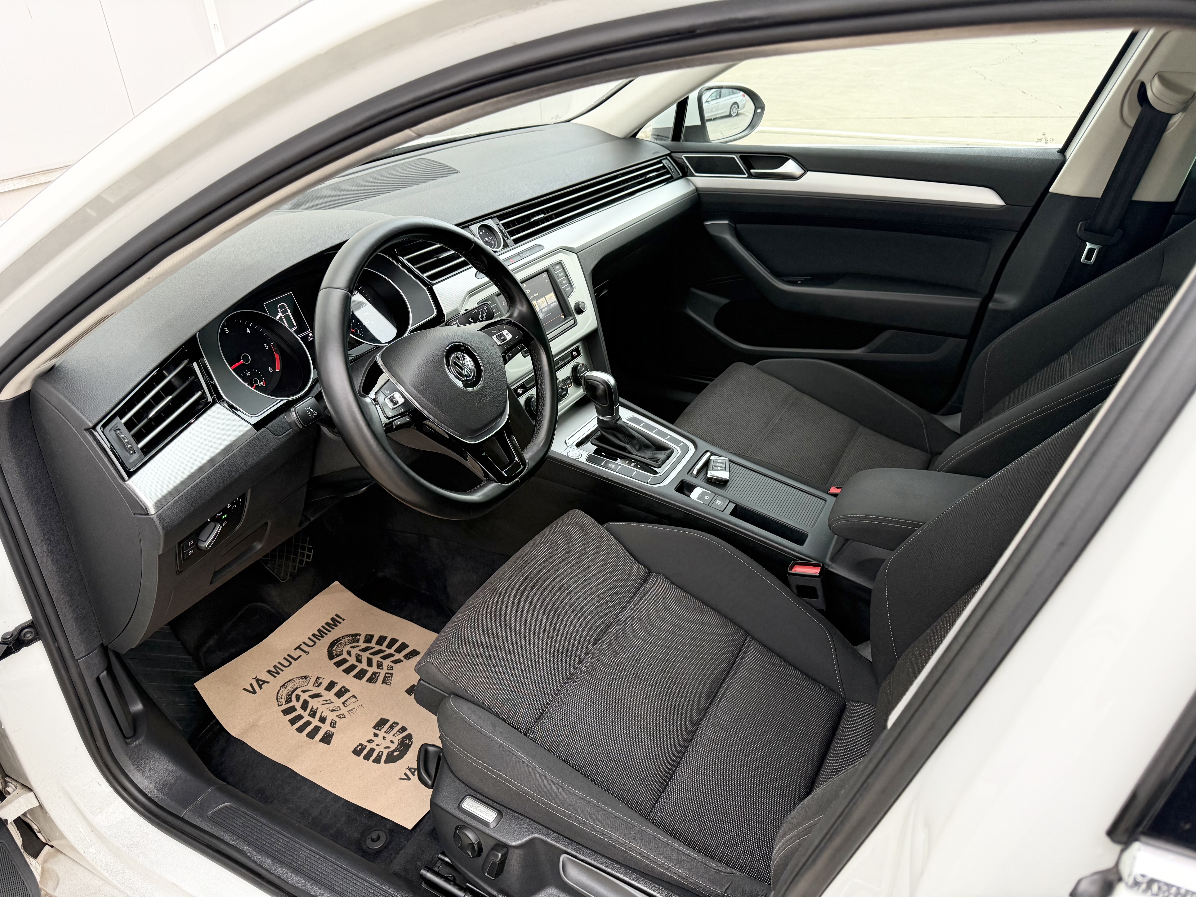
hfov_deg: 71.6
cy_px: 448
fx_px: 829
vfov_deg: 56.8
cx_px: 598
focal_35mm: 24
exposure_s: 1/126
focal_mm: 6.76
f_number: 1.78
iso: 200
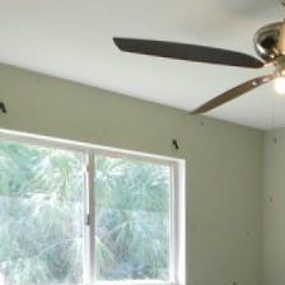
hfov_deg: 26.8
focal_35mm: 58
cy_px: 290
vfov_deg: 27.7
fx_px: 540
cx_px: 326
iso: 125
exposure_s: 1/125
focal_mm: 4
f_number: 3
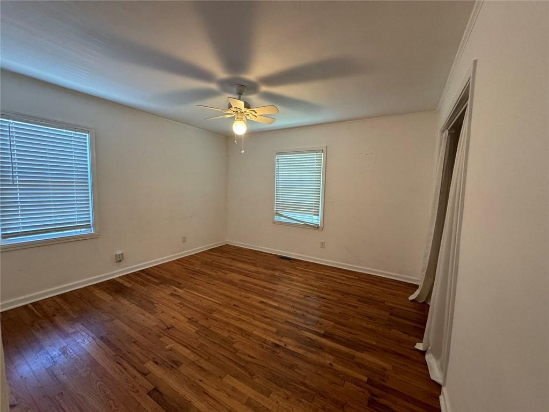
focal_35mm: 14
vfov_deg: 85.7
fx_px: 222
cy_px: 206
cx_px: 274
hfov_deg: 102.1
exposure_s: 1/60
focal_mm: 2.22
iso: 250
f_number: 2.2
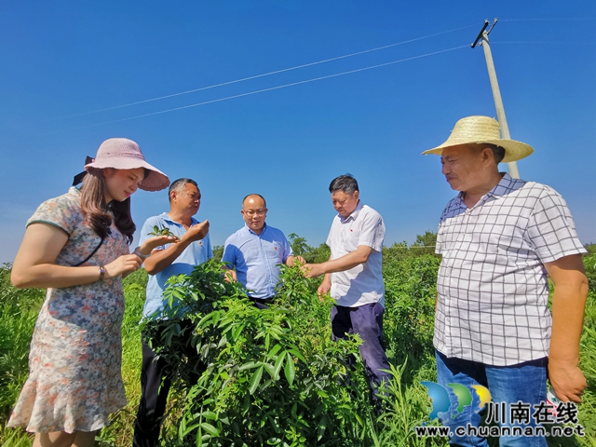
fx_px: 293
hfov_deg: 91.0
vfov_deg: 74.7
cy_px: 224
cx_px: 298
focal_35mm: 17
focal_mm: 2.23
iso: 50
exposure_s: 1/1368
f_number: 2.2
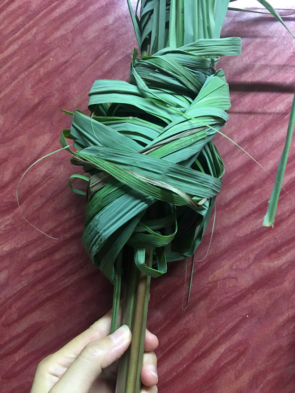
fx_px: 330
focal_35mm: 29
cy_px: 196
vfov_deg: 61.7
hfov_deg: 48.2
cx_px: 148
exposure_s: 1/8
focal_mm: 4.15
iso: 80
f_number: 2.2
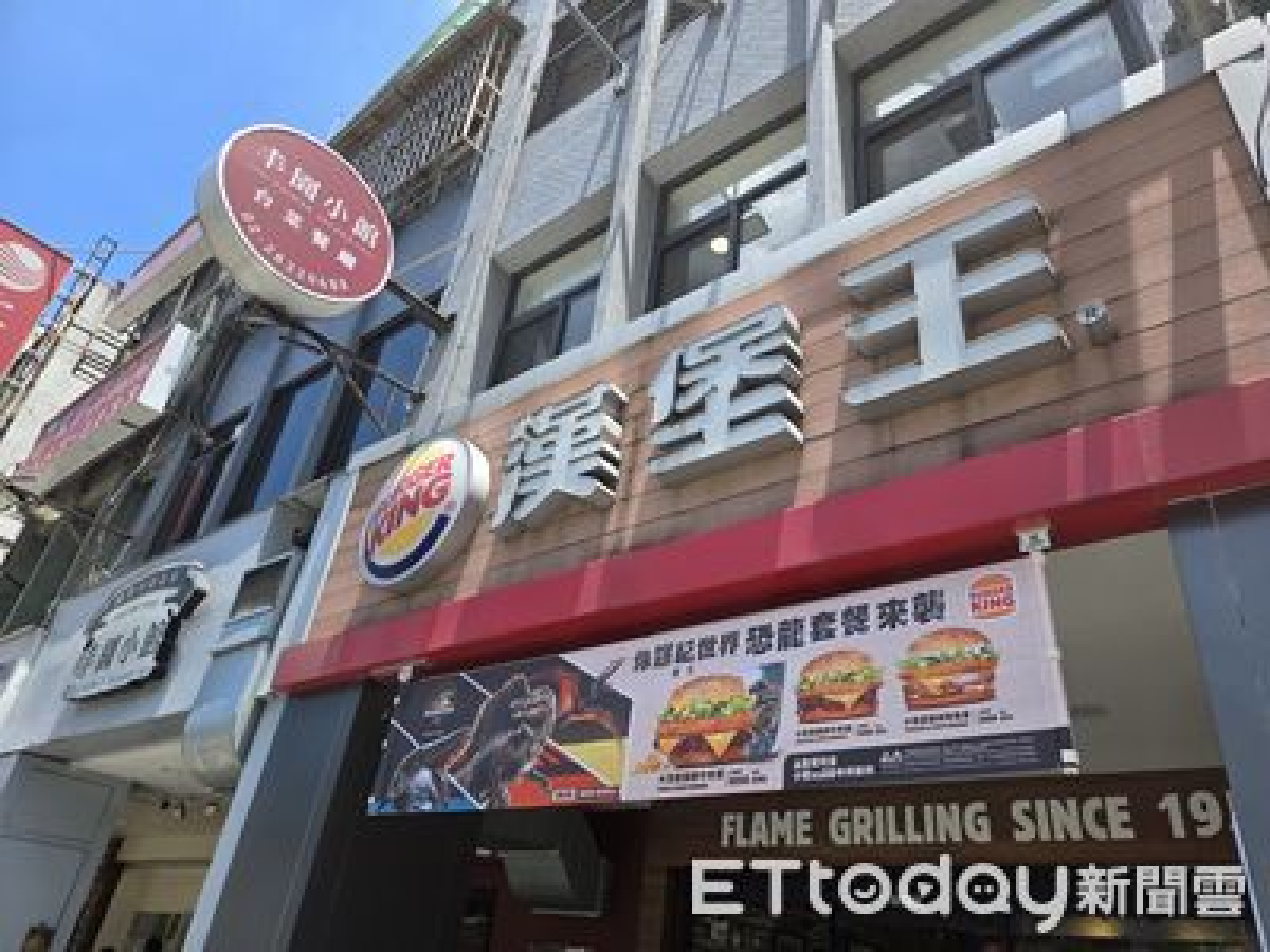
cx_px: 635
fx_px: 844
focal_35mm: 23
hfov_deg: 73.9
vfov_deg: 58.9
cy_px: 476
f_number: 1.8
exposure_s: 1/2140
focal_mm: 5.4
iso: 80
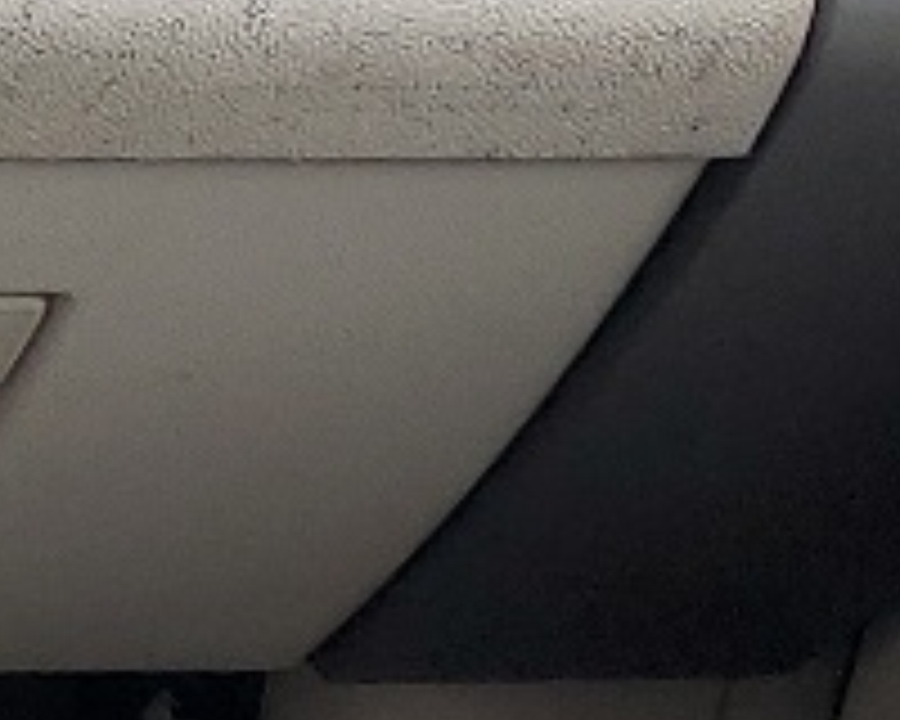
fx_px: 5407
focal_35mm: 203
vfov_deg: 7.5
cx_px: -1976
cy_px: 1076
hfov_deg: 7.9
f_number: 1.5
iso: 50
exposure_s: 1/60.2
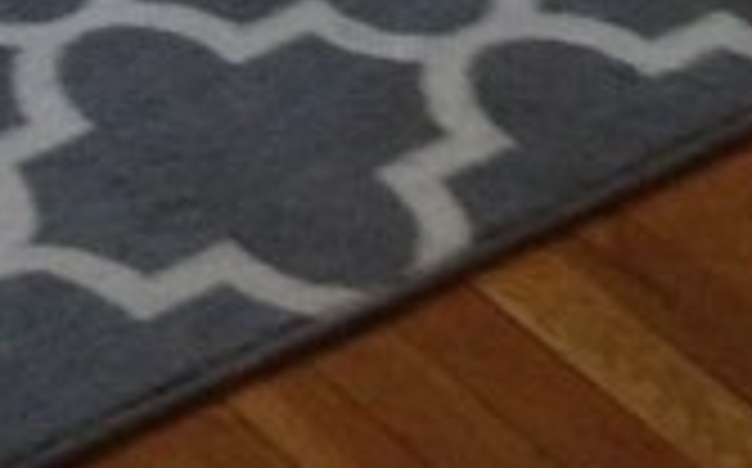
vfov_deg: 4.8
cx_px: 194
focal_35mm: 226
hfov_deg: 9.3
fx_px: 4627
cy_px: -1832
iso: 160
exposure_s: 1/20
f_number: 2.4
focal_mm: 4.12
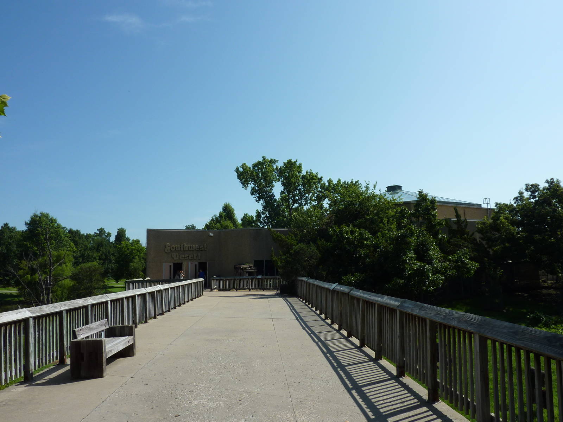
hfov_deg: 69.4
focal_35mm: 25
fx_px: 407
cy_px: 211
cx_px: 282
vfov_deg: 54.9
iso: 80
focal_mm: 4.1
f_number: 5
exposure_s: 1/500
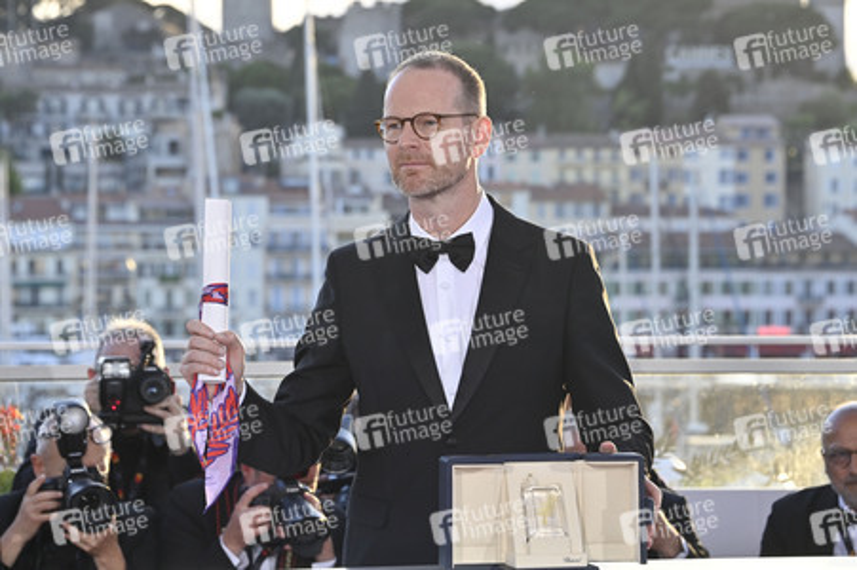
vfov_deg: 9.1
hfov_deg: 13.7
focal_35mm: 150
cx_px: 428
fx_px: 3568
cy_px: 285
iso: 800
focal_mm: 150
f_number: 7.1
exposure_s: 1/250
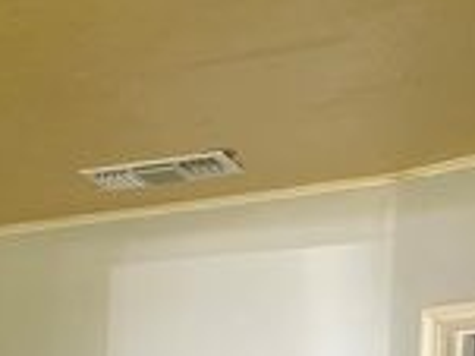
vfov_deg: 15.6
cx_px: -226
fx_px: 1179
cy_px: 562
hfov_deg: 19.9
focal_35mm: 86
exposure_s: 1/121
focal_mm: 5.7
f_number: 1.5
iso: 125
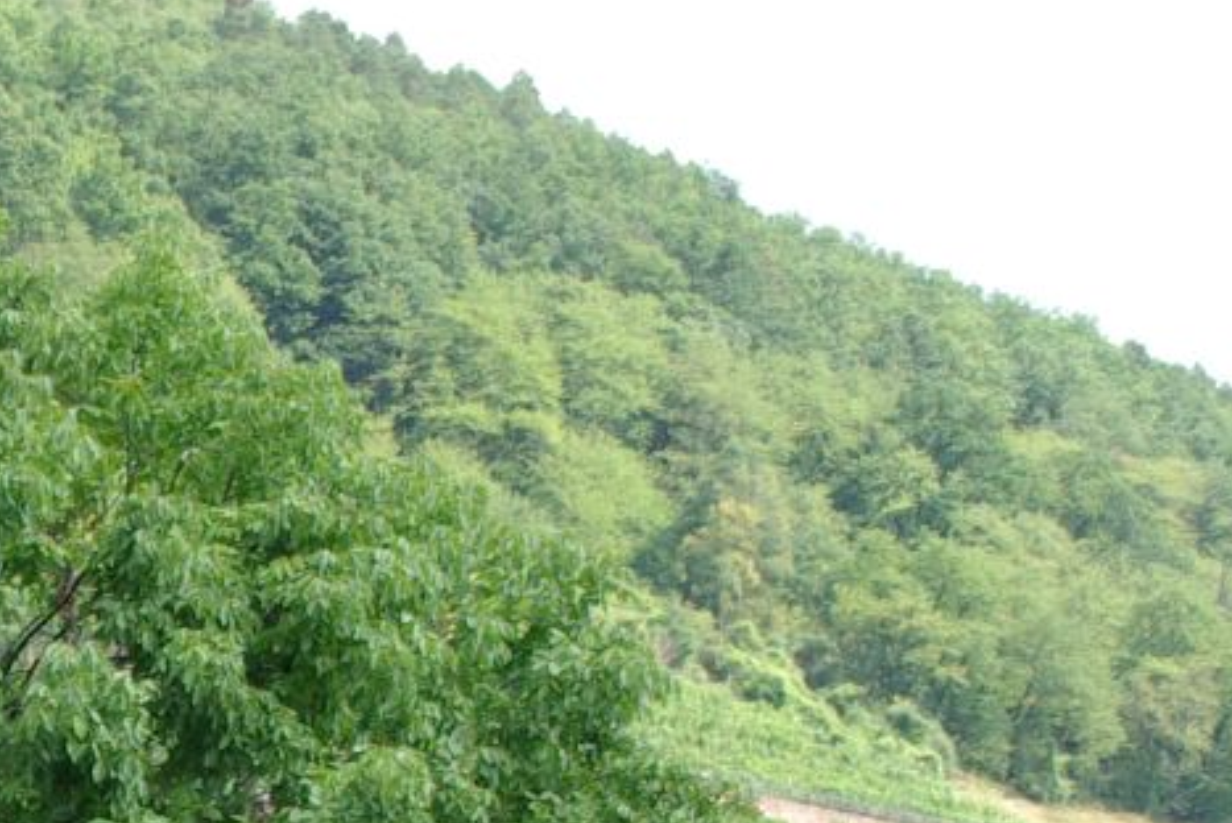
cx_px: -282
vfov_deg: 6.3
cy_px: 1163
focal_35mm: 217
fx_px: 7437
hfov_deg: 9.3
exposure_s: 1/125
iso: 400
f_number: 8
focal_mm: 33
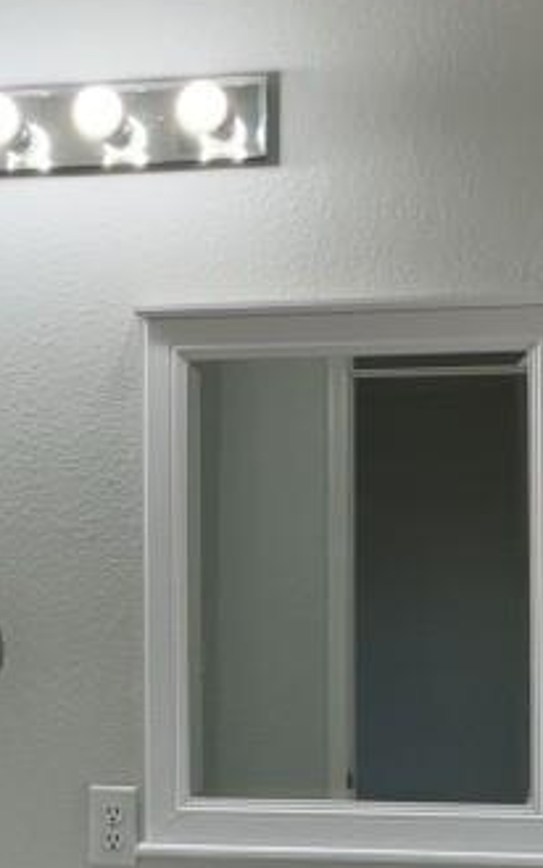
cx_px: 37
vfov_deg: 23.2
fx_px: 2105
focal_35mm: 89
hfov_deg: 14.5
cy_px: 557
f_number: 1.8
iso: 25
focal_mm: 3
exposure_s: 1/100
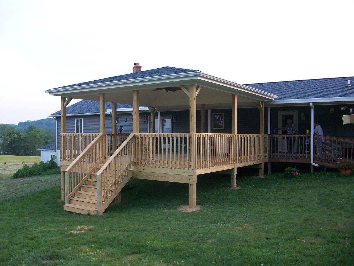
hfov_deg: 54.0
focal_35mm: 34
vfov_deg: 41.8
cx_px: 177
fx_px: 348
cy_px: 133
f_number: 2.8
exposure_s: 1/60
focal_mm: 5.7
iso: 102
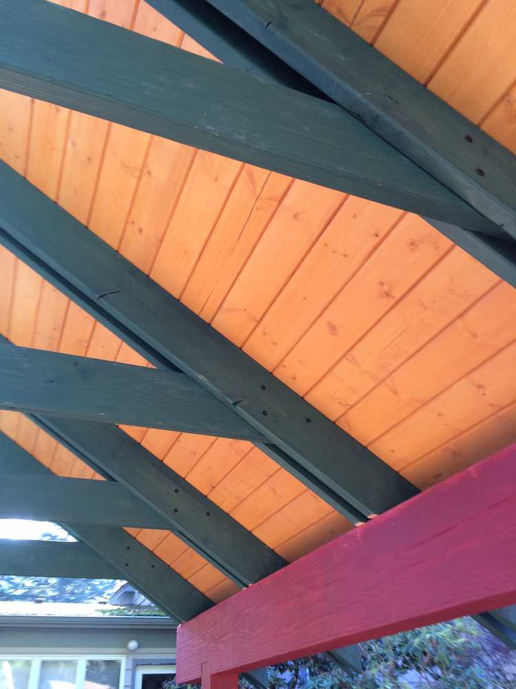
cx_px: 258
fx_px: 576
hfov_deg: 48.2
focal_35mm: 29
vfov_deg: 61.7
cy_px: 344
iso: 40
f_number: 2.2
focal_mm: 4.15
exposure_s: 1/60
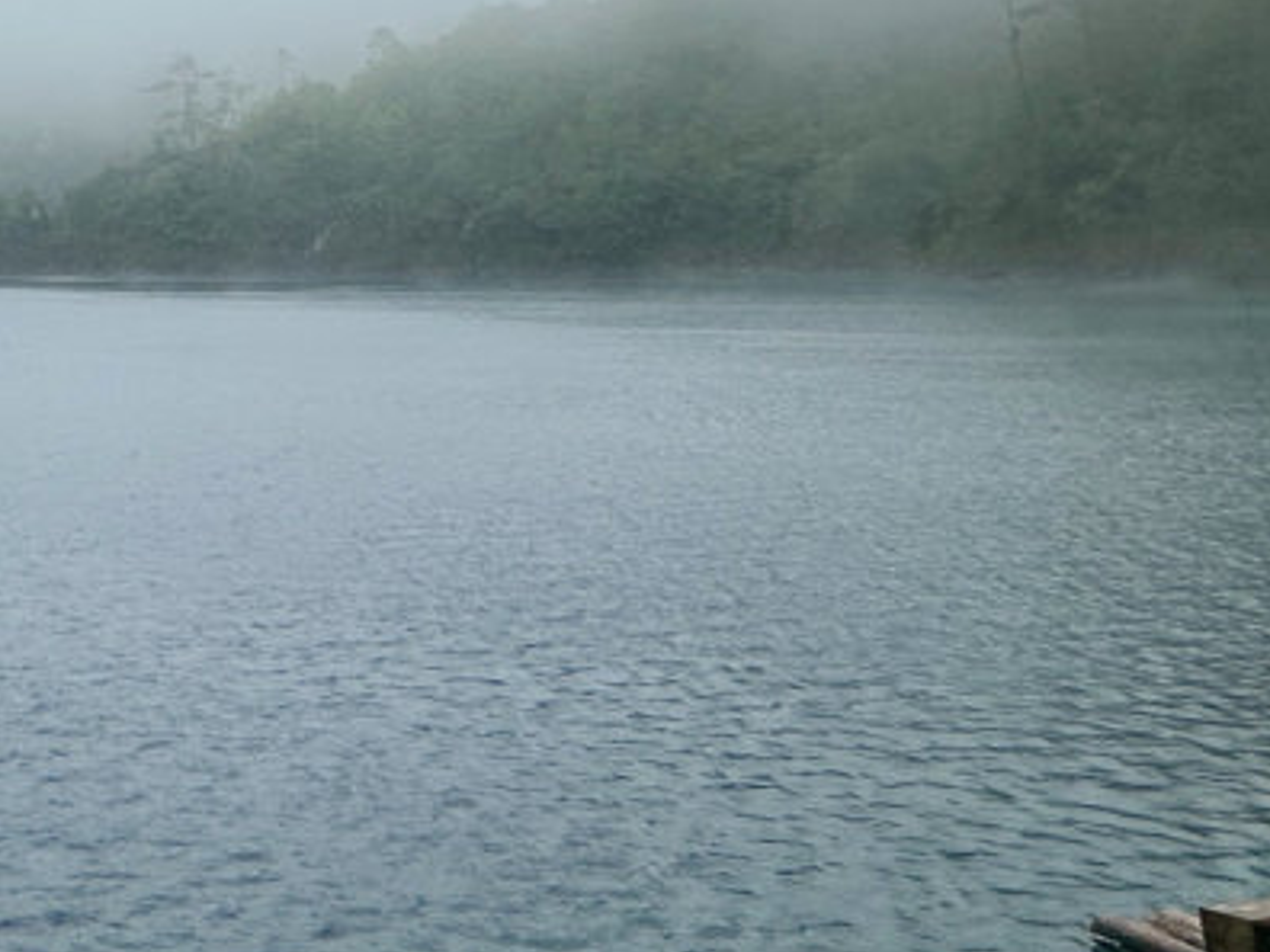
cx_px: -523
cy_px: 27
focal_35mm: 53
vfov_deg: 26.2
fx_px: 1944
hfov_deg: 27.6
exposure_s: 1/602
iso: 40
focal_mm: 2.2
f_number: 2.2
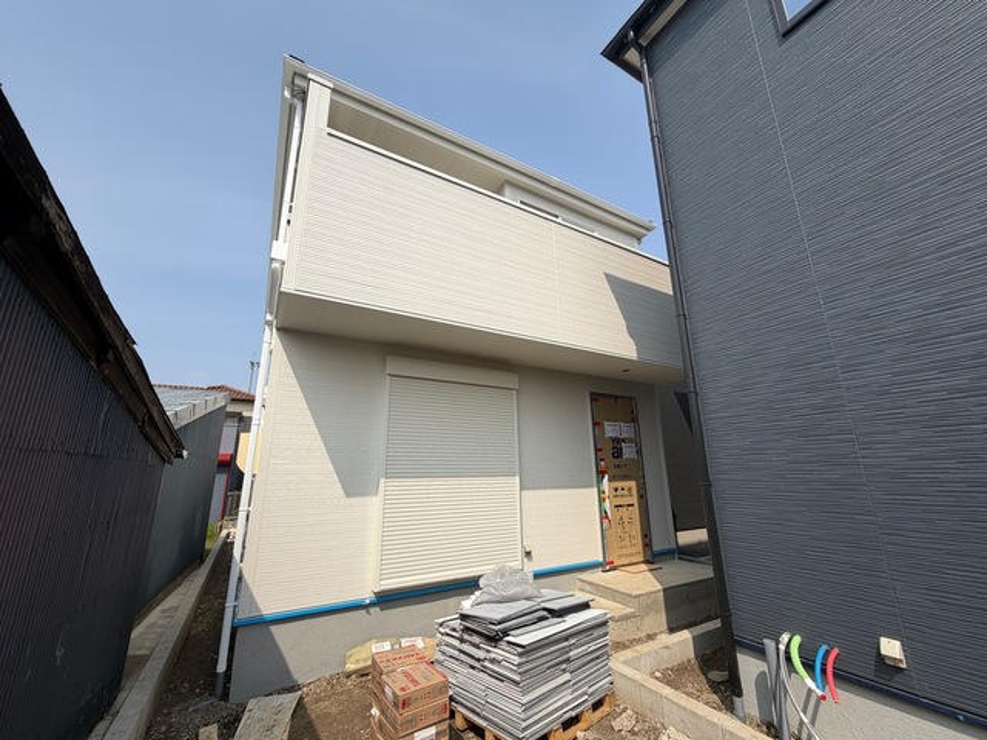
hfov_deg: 102.1
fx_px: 399
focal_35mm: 14
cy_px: 370
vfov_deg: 85.7
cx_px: 494
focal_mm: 2.22
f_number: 2.2
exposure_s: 1/1050
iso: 20
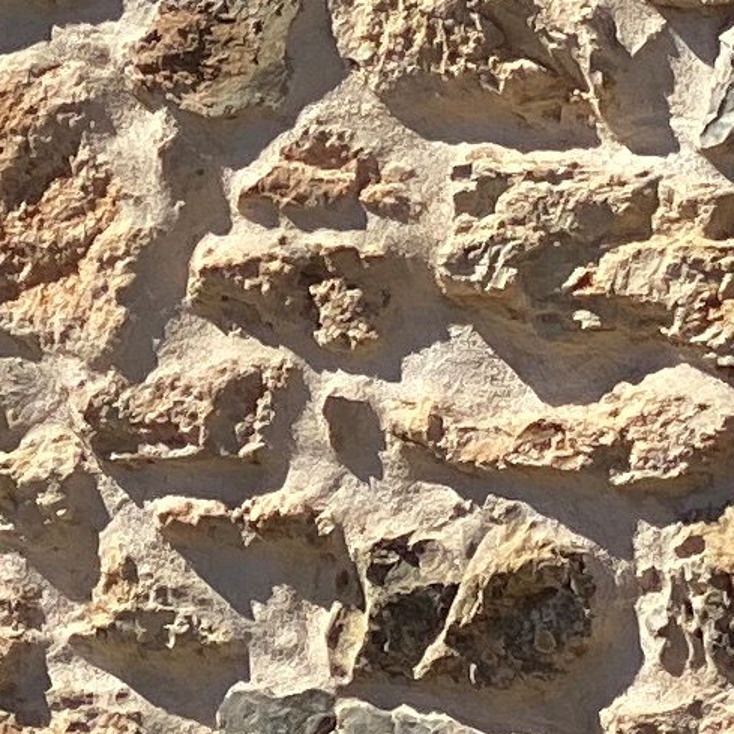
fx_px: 9092
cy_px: 104
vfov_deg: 4.6
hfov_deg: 4.6
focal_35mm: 379
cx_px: -666
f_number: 2
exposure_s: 1/1712
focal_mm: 6
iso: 20
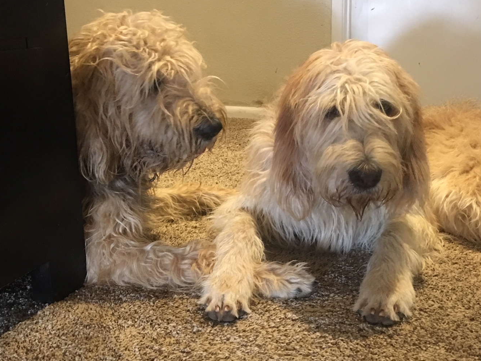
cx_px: 236
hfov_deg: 42.9
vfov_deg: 32.8
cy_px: 151
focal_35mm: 44
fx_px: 611
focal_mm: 4.15
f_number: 2.2
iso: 64
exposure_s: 1/4
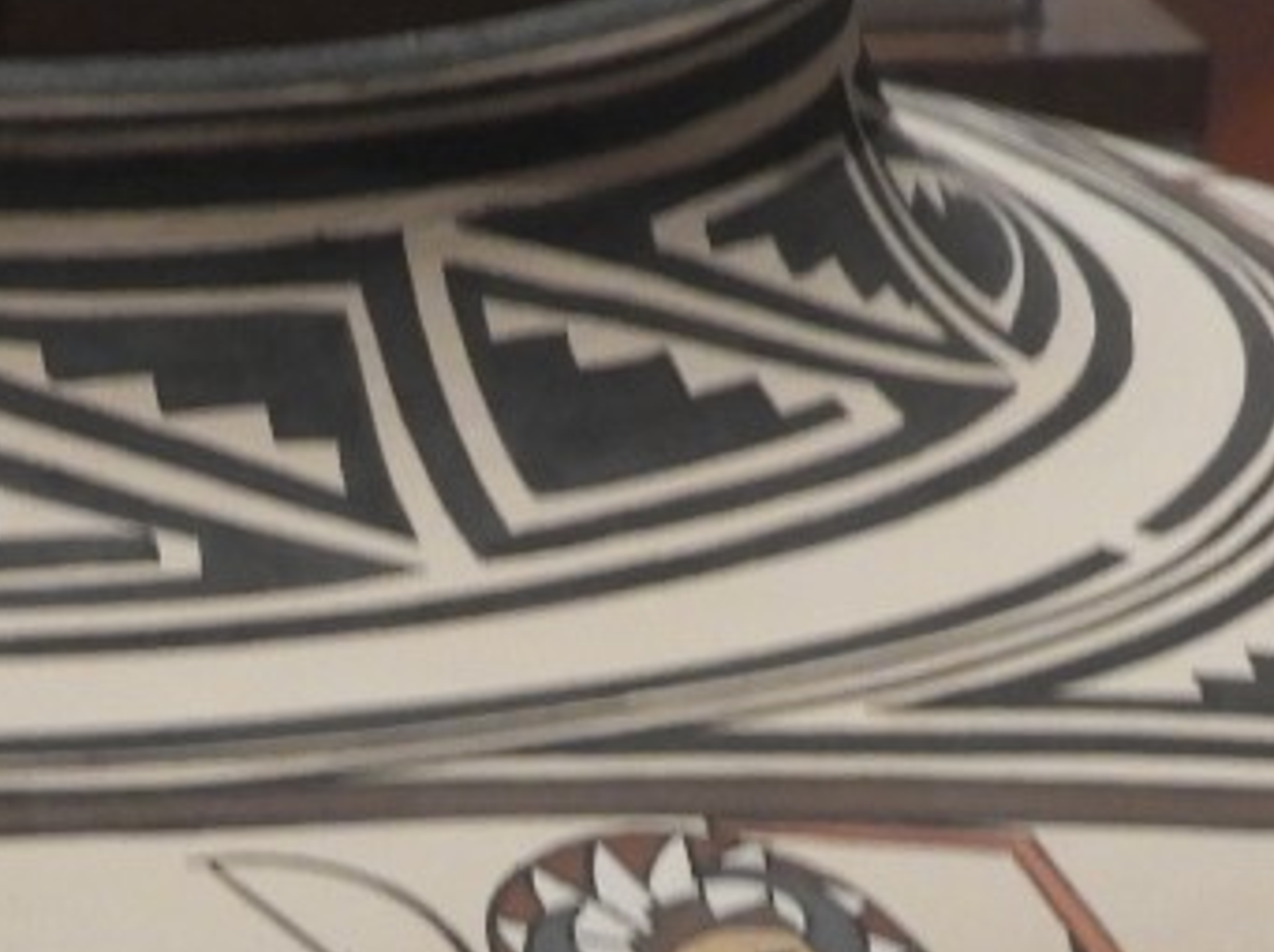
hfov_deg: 13.3
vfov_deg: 9.5
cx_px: 217
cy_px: 1691
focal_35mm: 148
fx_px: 5441
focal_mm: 6.3
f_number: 3.8
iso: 400
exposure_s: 1/25
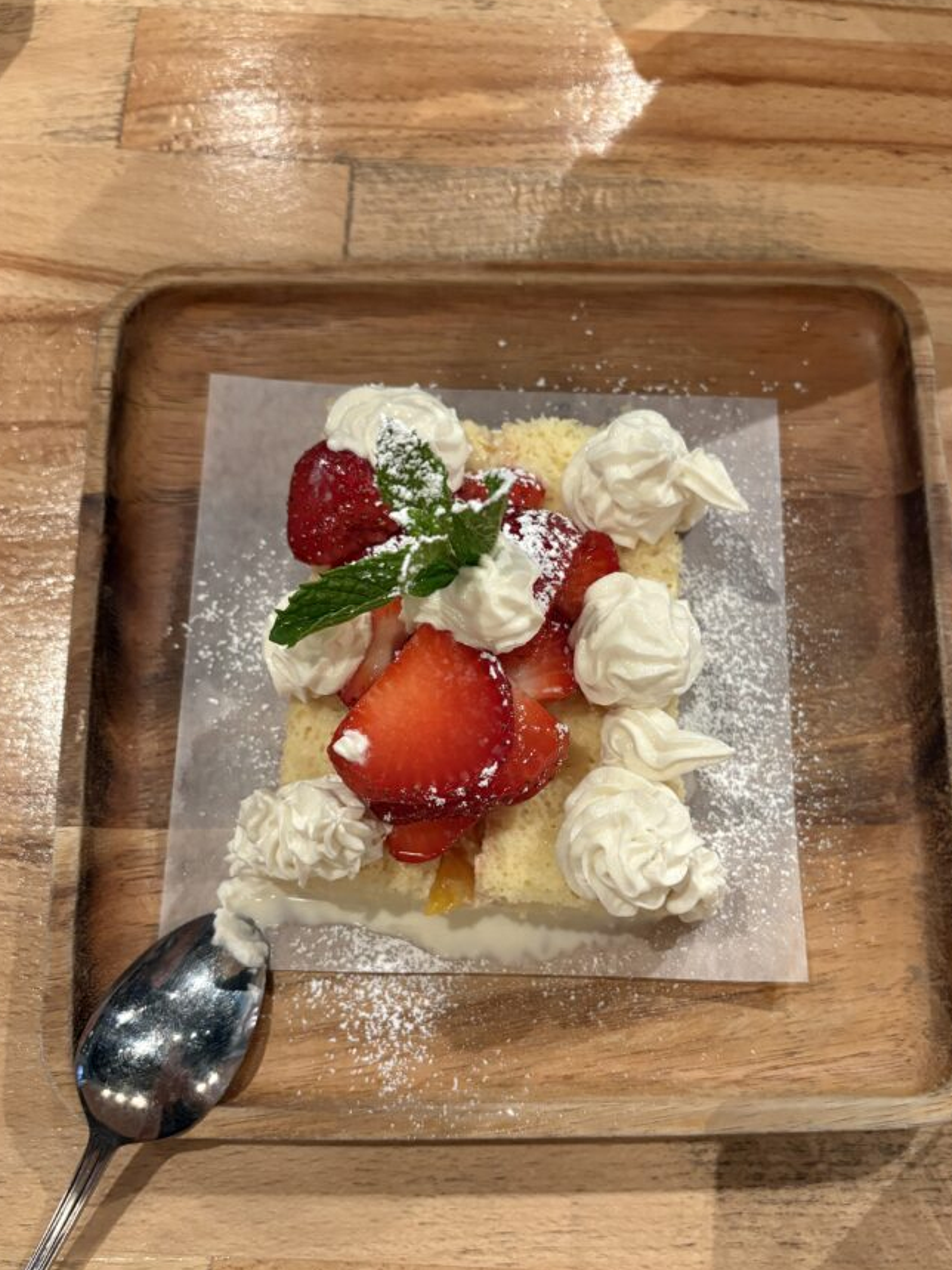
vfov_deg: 58.3
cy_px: 687
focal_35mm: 31
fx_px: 1137
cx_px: 525
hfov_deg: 45.4
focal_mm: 5.96
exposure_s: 1/60
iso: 400
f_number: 1.6
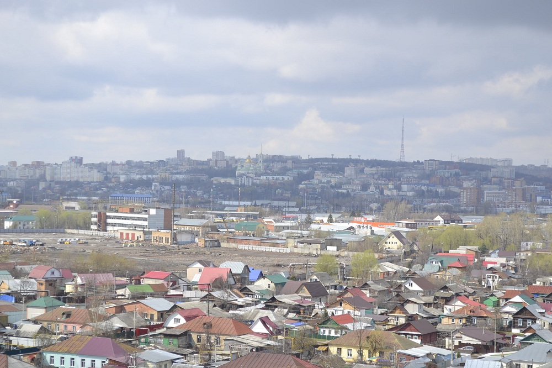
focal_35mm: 82
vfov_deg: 16.5
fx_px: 1265
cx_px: 276
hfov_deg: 24.6
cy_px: 184
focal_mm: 55
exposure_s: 1/200
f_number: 7.1
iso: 100
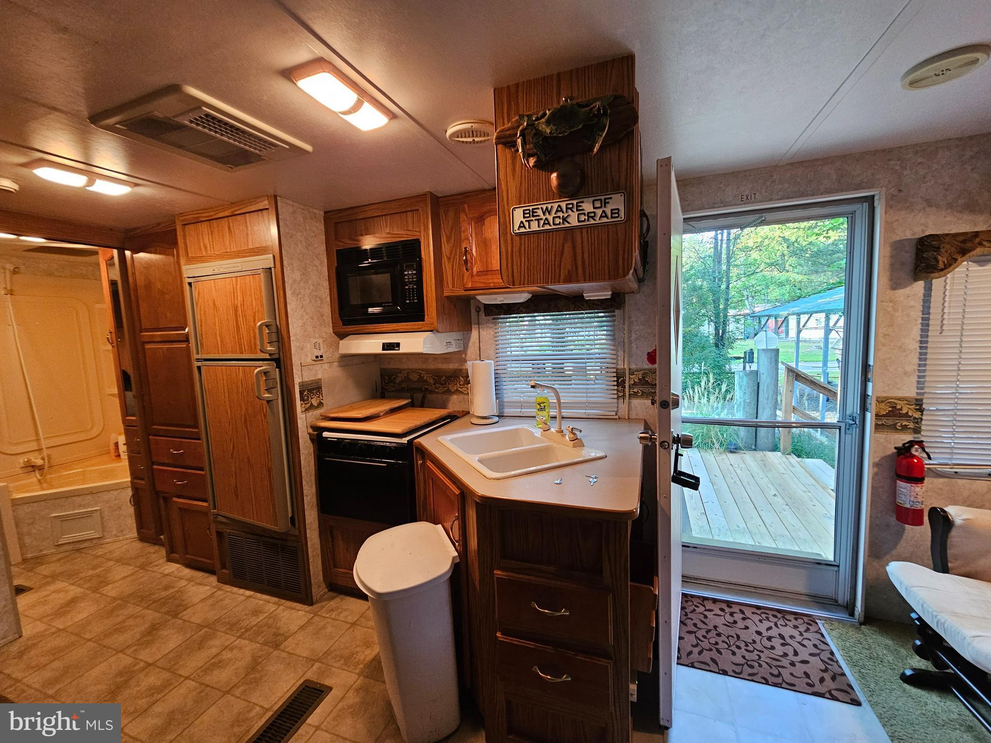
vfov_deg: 89.9
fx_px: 372
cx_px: 496
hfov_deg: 106.2
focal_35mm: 13
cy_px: 372
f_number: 2.2
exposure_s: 1/30
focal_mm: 2.2
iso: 320
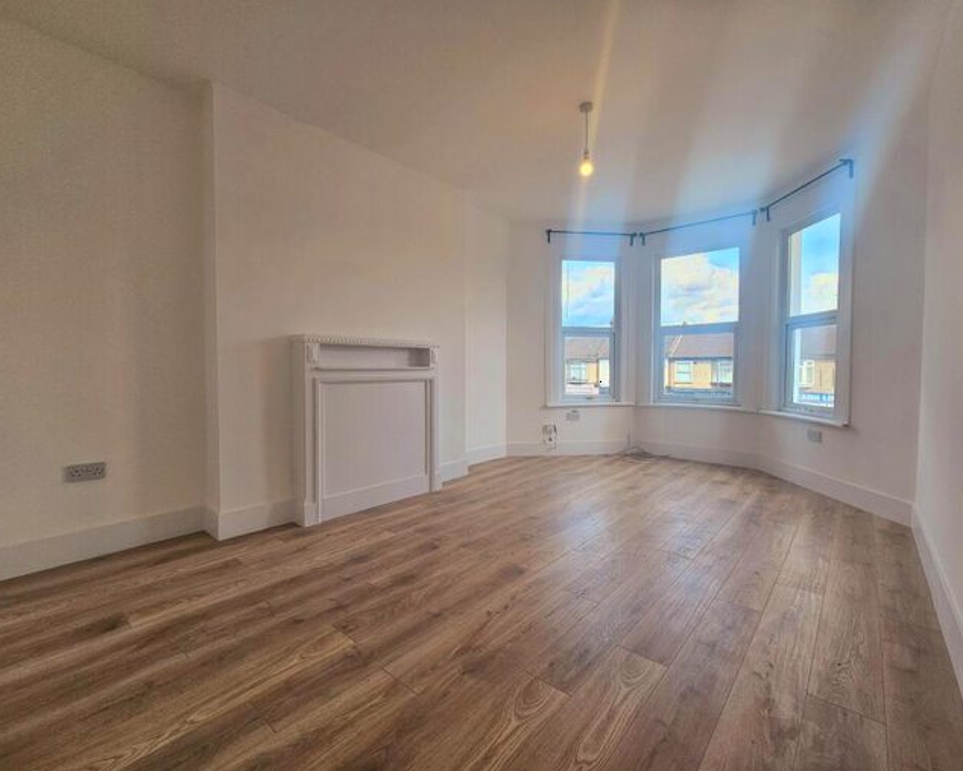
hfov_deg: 100.5
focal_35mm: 14
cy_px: 377
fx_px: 399
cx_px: 510
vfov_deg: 88.0
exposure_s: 1/250
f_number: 2.2
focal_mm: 2.2
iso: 50
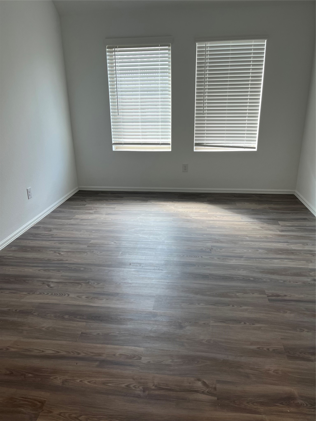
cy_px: 210
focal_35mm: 26
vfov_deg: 67.3
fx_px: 316
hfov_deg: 53.1
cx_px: 158
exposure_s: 1/120
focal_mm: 5.1
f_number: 1.6
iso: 50
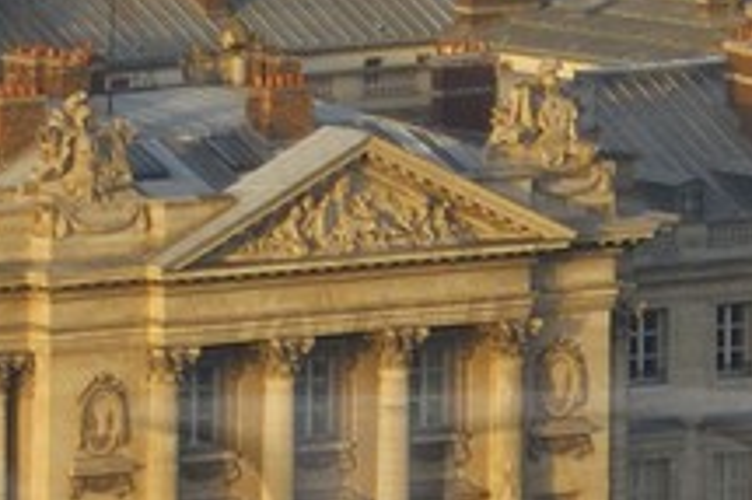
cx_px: 203
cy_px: 972
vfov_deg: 0.4
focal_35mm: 3351
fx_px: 69943
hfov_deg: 0.6
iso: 100
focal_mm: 300
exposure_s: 1/320
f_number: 4
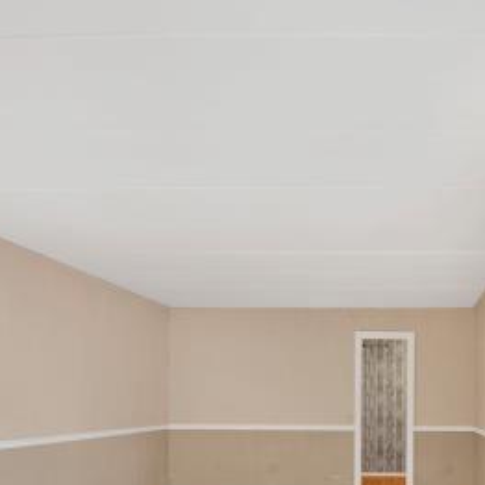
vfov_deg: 51.4
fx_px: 455
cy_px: 410
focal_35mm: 29
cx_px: 419
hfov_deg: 50.9
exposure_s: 1/6
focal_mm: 8.5
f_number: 8
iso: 100
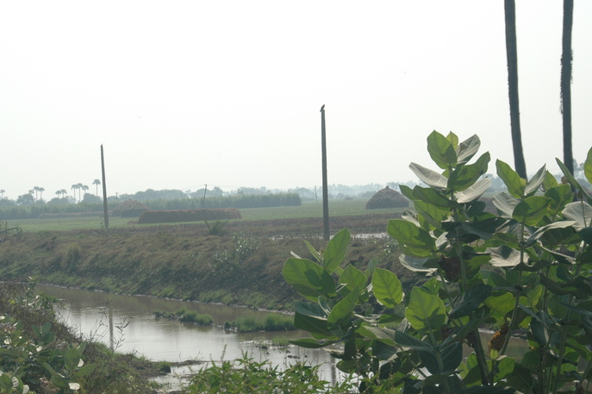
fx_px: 2098
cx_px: 225
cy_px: 246
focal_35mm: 128
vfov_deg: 10.7
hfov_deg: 16.0
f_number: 14
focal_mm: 65
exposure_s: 1/100
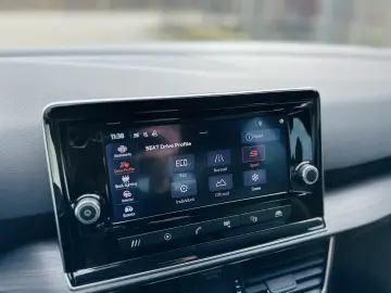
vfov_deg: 56.8
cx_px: 196
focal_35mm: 24
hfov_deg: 71.6
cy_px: 146
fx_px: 271
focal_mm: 6.86
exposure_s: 1/816
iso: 80
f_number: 1.78
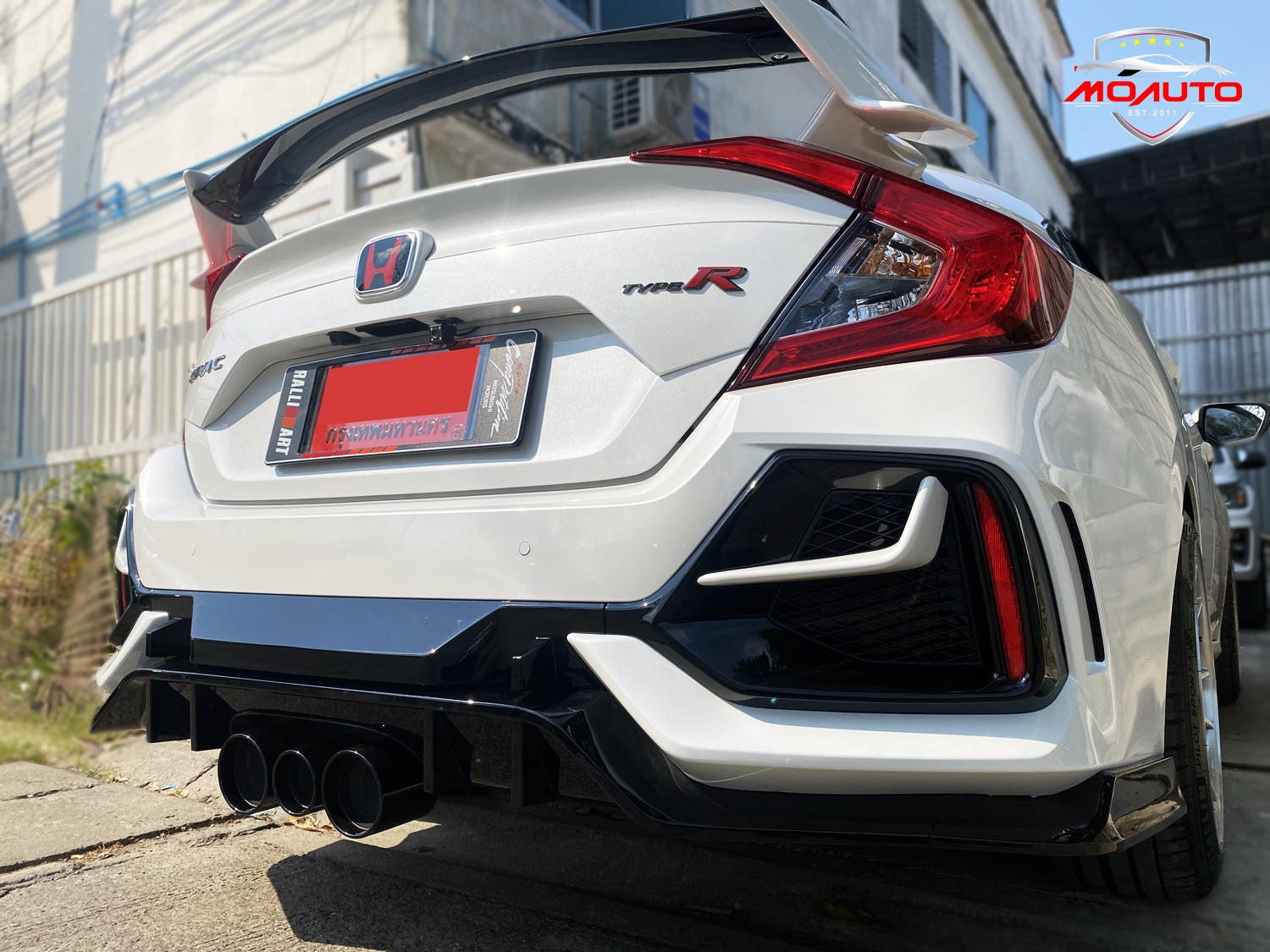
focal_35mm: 26
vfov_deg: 53.1
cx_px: 635
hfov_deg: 67.3
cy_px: 476
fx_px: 954
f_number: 1.8
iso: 32
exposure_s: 1/3984
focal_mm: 4.25
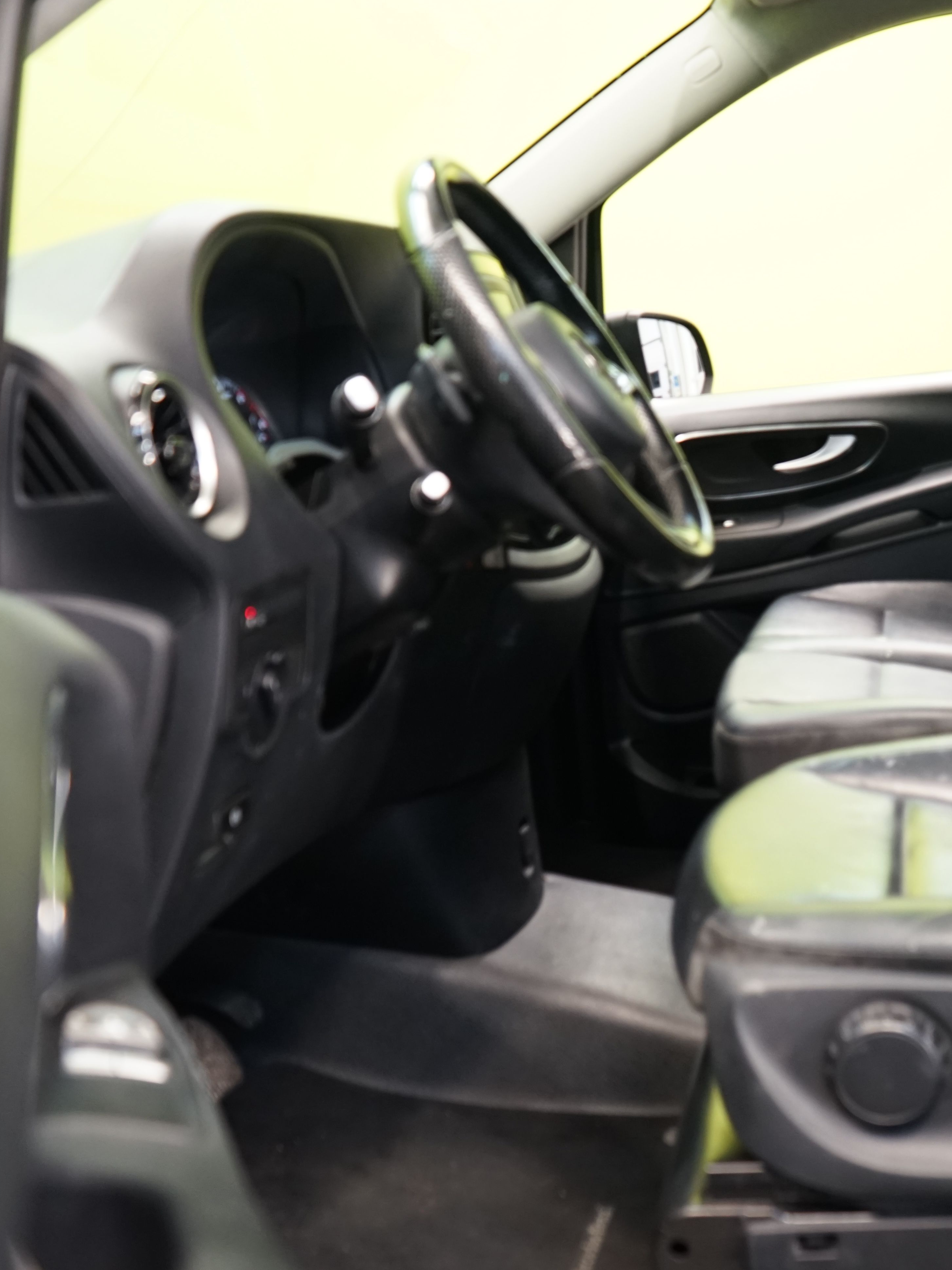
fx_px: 1687
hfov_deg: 30.1
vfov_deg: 41.2
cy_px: 645
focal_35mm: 46
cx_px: 870
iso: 1250
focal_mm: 31
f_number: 4.5
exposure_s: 1/25
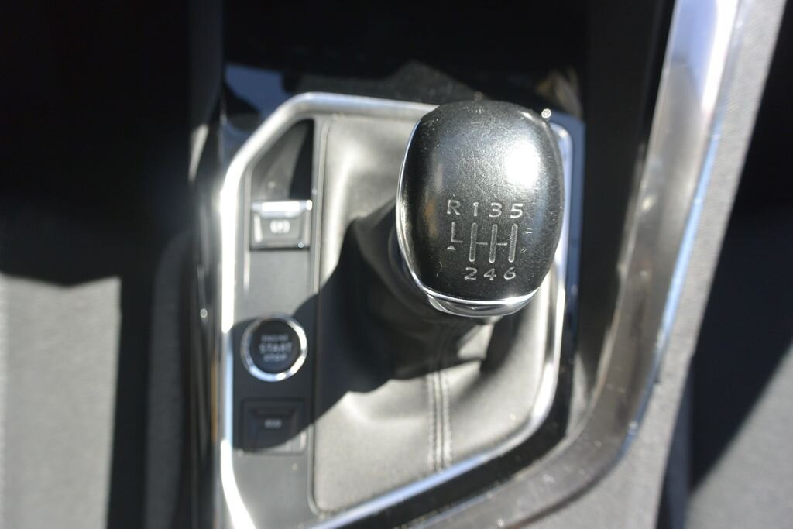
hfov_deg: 67.4
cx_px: 396
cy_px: 264
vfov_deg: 47.9
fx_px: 595
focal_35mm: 27
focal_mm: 10
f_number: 3.5
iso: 160
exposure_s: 1/250
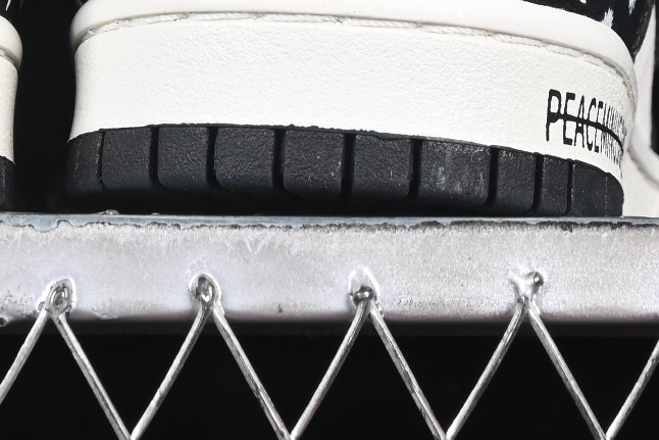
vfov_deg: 4.2
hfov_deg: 6.4
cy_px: -374
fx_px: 5914
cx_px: 74
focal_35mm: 323
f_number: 6.3
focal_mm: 50
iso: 160
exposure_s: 1/60
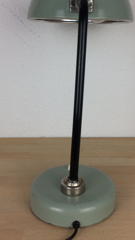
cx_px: 75
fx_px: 248
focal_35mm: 39
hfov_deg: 30.4
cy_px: 99
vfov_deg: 51.3
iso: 50
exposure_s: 1/100
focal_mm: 4.15
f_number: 2.2
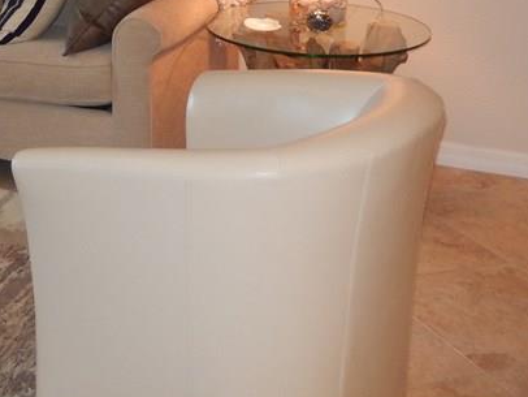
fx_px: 962
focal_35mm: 63
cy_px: -70
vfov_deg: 21.7
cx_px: -87
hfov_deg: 27.4
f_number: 3.4
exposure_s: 1/30
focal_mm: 4.5
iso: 200
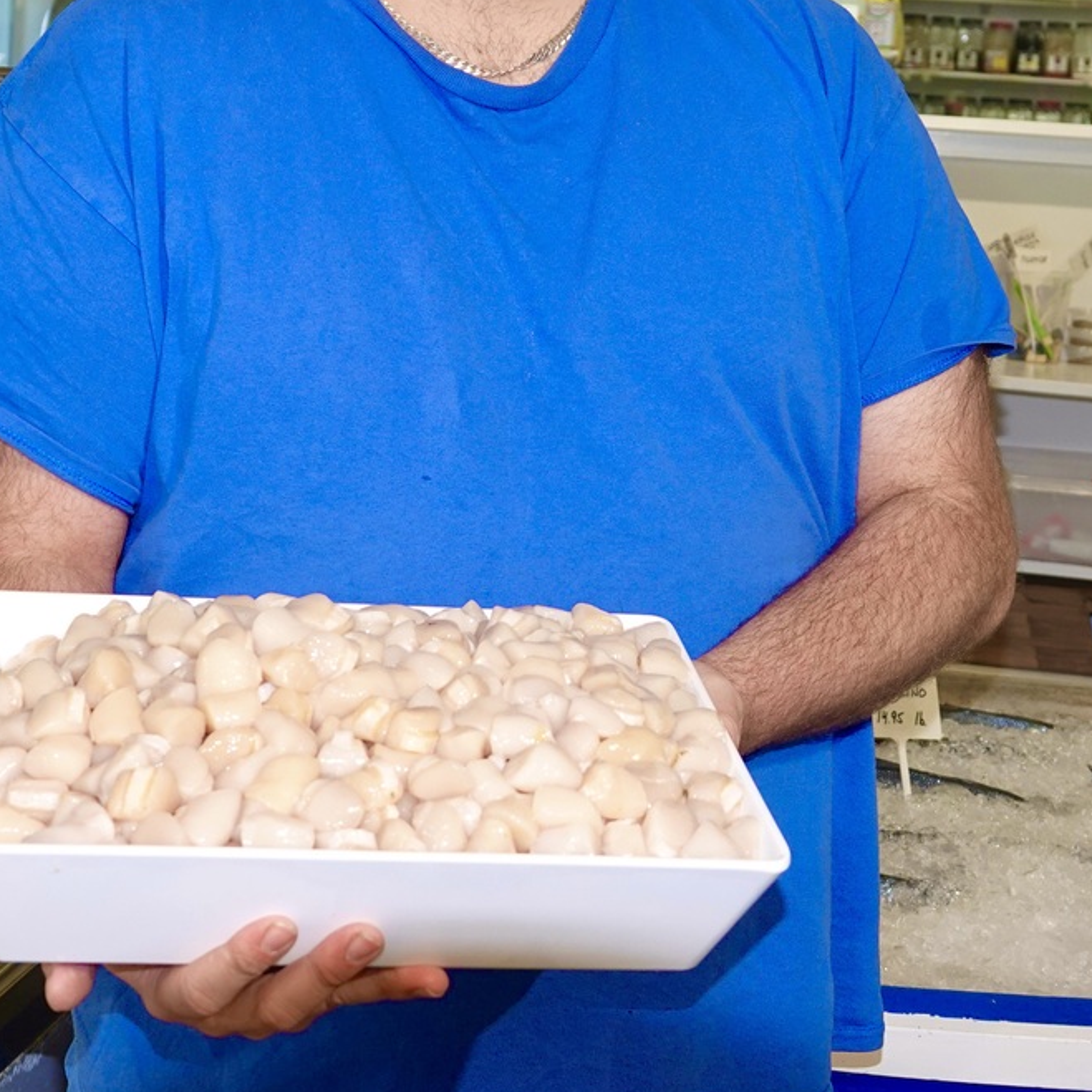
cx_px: 467
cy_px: 297
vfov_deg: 28.3
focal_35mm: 60
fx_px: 2141
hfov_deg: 28.6
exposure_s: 1/40
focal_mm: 11.26
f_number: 2.8
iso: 320
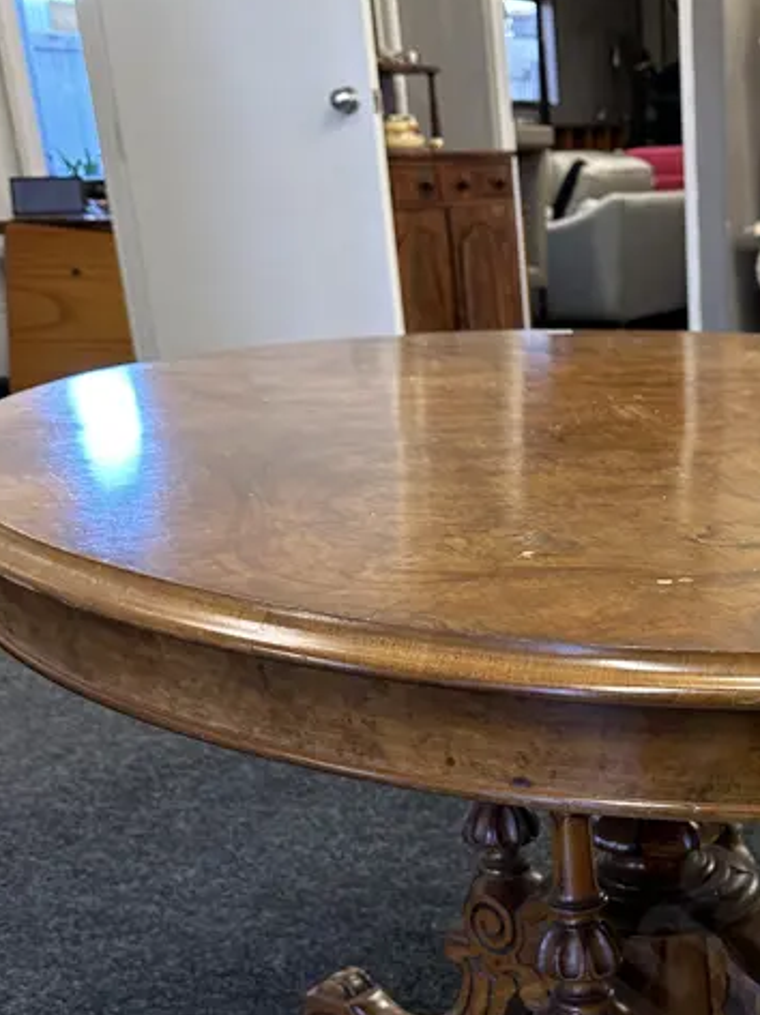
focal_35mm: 52
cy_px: 903
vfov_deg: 34.9
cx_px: 702
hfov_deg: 26.9
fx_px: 1524
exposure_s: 1/100
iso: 200
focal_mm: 6.86
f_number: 1.78
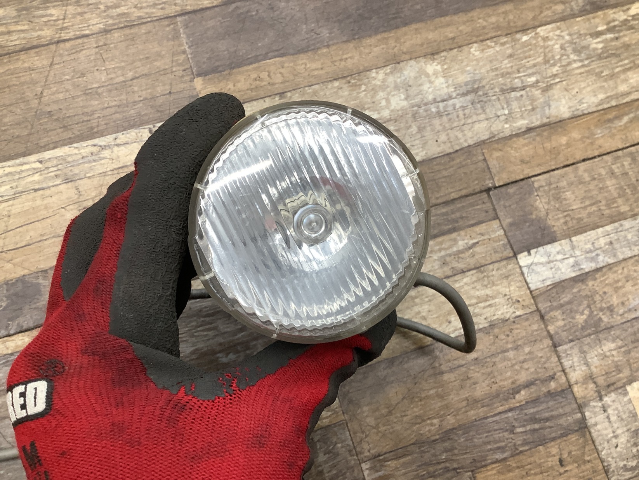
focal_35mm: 31
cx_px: 320
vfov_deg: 45.5
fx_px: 572
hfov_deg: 58.3
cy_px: 240
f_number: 2.4
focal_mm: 3.3
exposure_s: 1/60
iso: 100
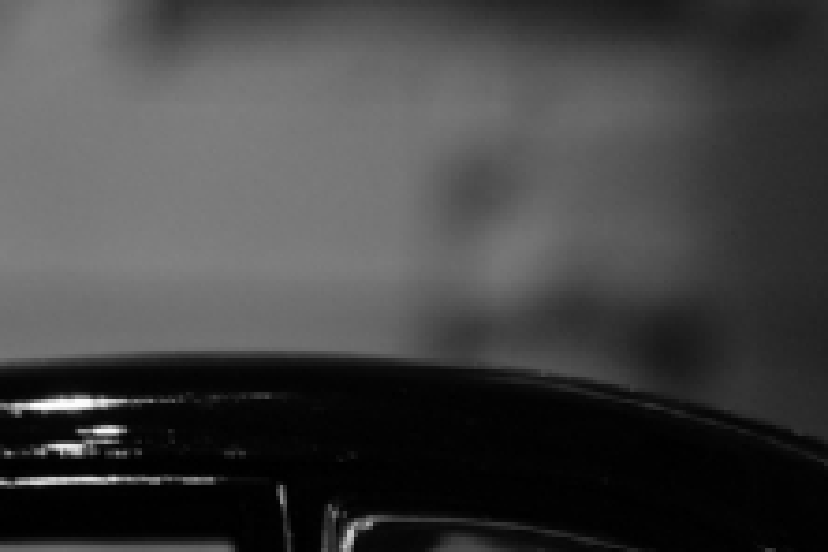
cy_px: 949
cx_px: 119
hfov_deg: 7.8
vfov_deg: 5.2
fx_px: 6049
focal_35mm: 263
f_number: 5.6
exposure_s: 1/8
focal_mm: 38
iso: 200
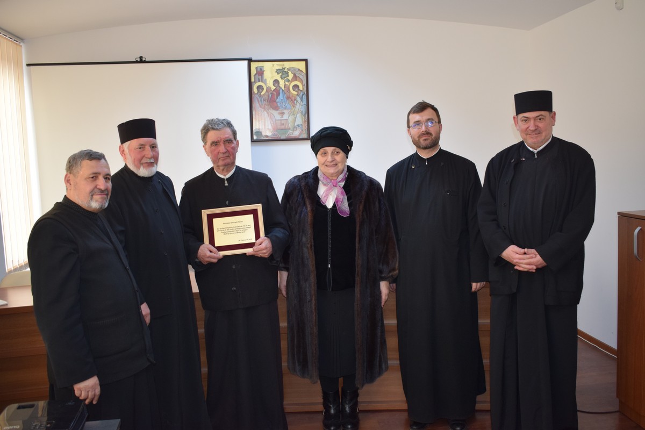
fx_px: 618
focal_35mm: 34
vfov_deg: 38.4
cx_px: 322
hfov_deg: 55.1
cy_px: 215
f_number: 3.8
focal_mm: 23
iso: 800
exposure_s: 1/100
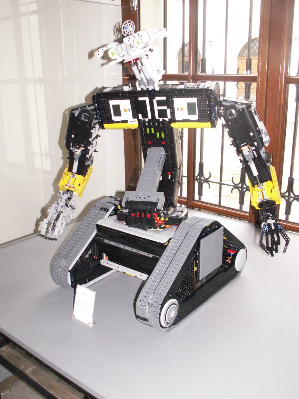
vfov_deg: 52.6
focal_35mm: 35
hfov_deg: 40.7
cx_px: 150
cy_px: 200
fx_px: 403
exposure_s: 1/60
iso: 160
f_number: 2.8
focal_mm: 5.86
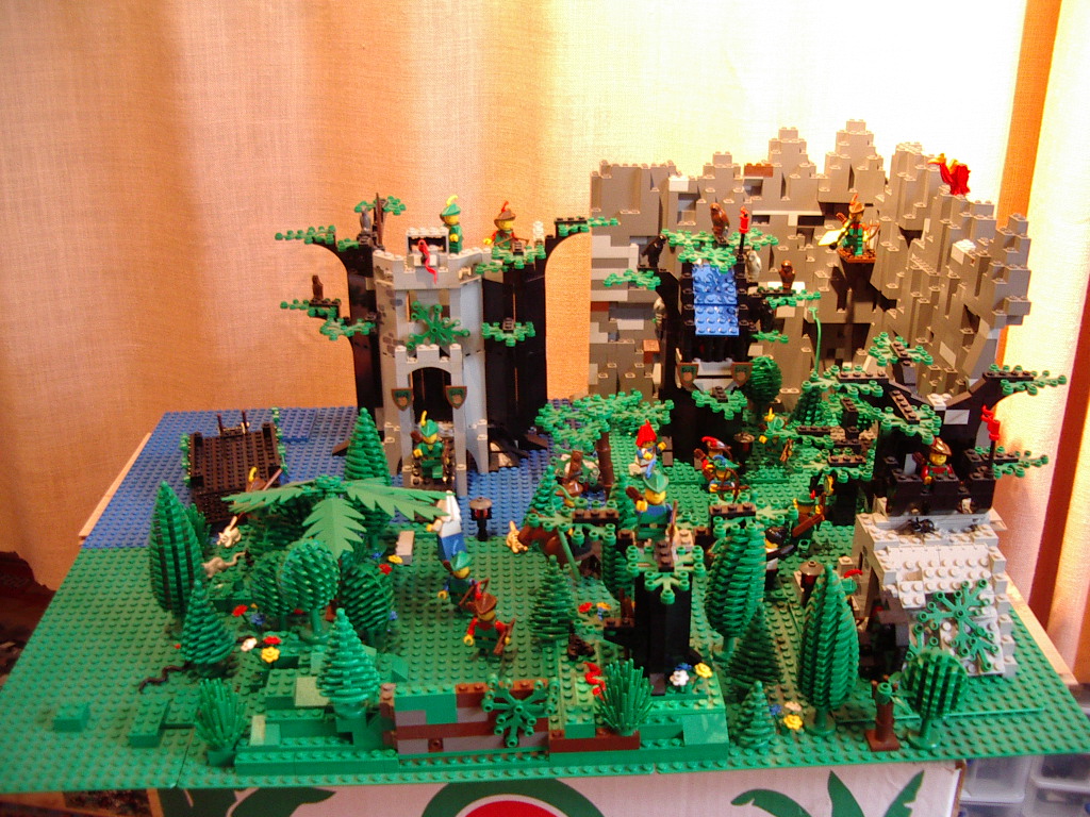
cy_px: 408
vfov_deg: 37.7
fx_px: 1197
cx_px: 545
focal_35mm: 38
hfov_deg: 49.0
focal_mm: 5.8
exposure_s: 1/5
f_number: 2.6
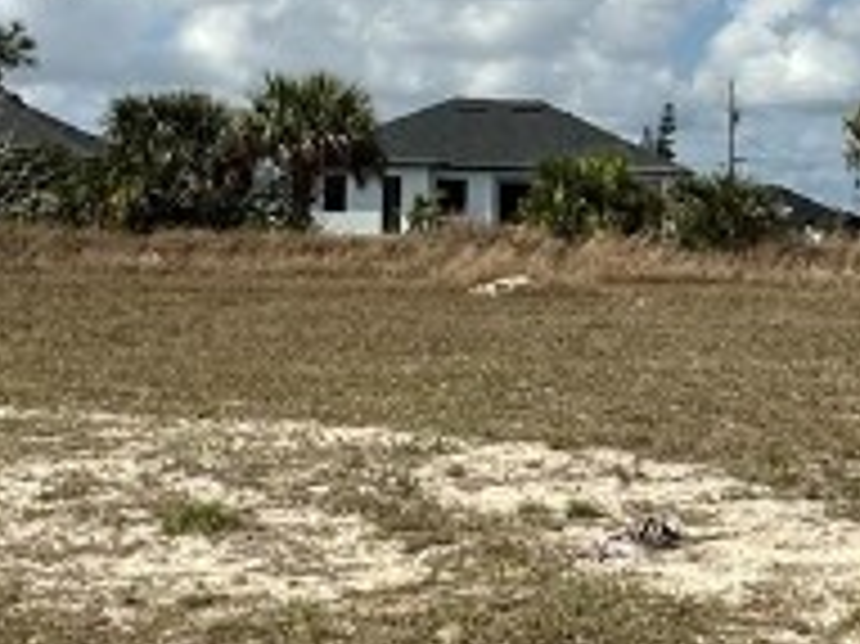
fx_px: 1862
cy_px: 185
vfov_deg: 19.5
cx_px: 770
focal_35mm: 75
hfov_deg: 25.2
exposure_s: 1/4000
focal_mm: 2.22
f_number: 2.2
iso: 50
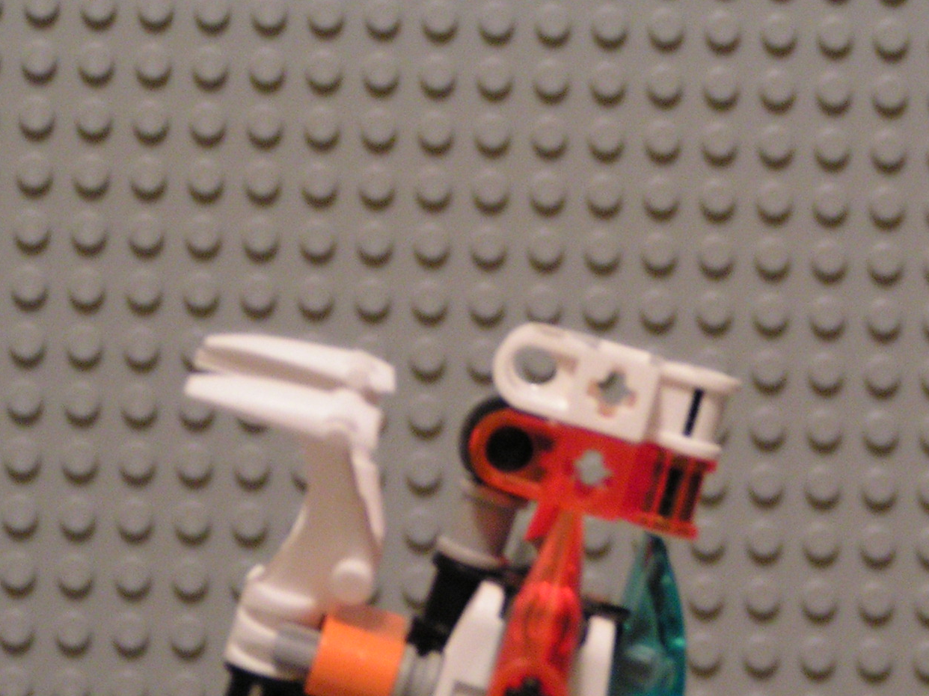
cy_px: 458
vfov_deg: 7.9
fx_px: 5044
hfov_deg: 10.5
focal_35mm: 188
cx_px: 548
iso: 200
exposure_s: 1/3
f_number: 3.5
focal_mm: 17.4
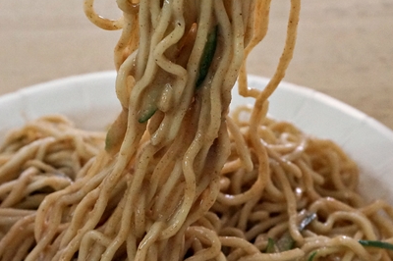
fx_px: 851
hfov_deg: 26.0
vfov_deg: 17.4
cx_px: 210
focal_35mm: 78
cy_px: 103
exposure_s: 1/60
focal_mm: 26
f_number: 6.3
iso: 1250
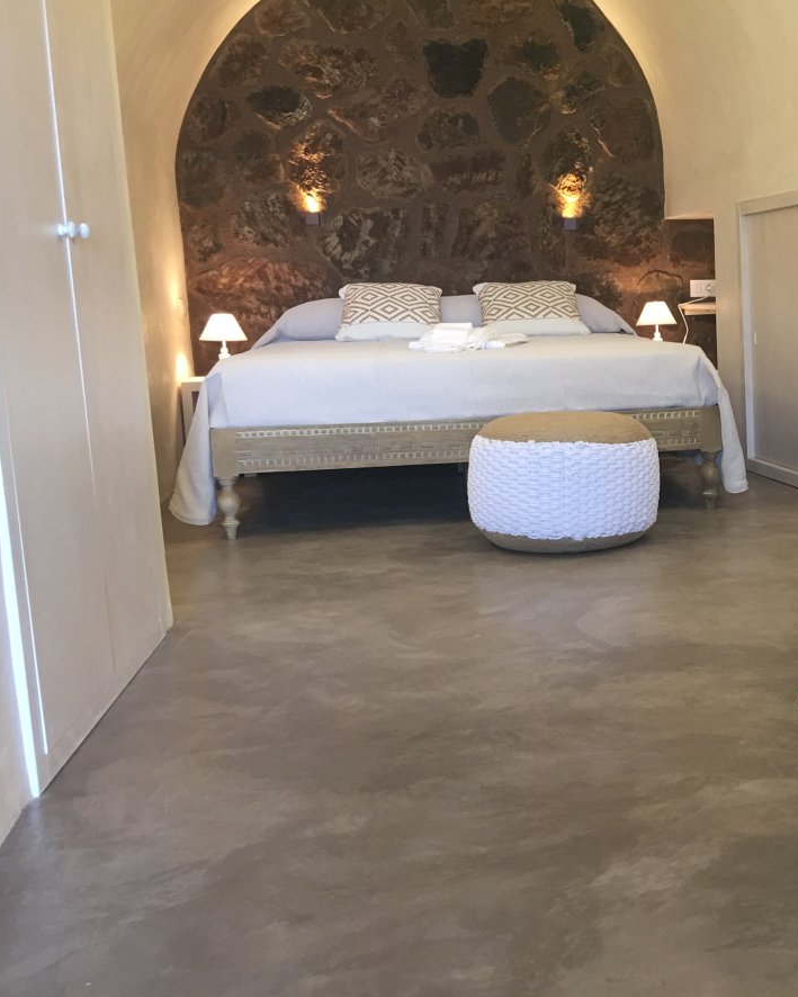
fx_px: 1358
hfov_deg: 31.4
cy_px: 509
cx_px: 694
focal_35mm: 46
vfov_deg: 40.3
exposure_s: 1/17
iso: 40
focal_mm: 4.15
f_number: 2.2
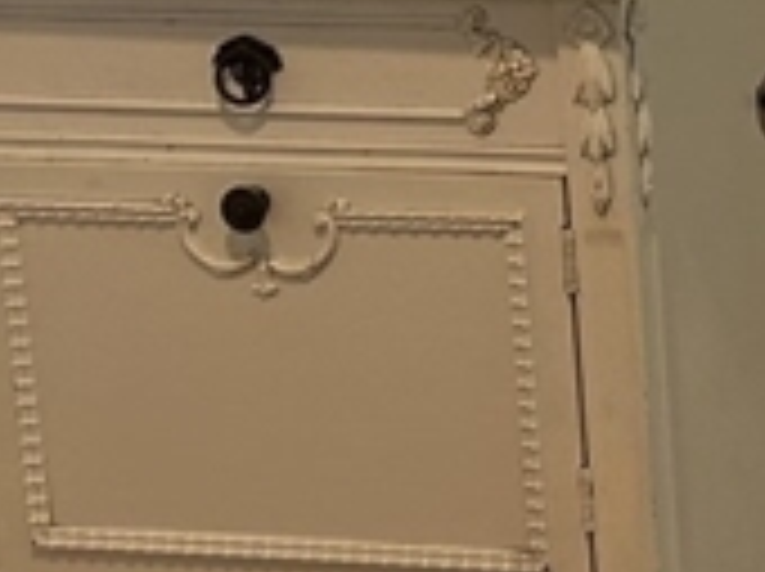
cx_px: 1215
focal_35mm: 157
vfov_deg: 9.1
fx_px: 3465
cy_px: -387
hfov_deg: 11.9
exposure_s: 1/120
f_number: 1.5
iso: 64
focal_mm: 5.7
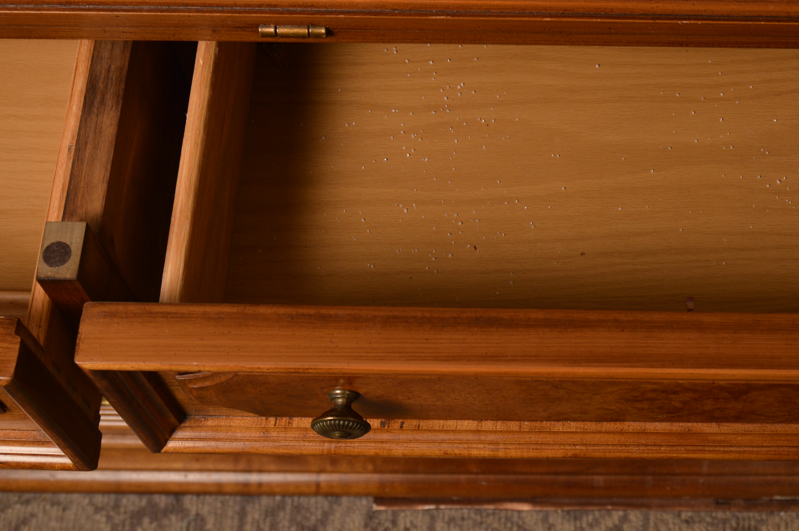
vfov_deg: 21.5
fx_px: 1397
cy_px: 207
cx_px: 610
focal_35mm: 63
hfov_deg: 31.3
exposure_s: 1/160
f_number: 5.6
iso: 100
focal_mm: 24
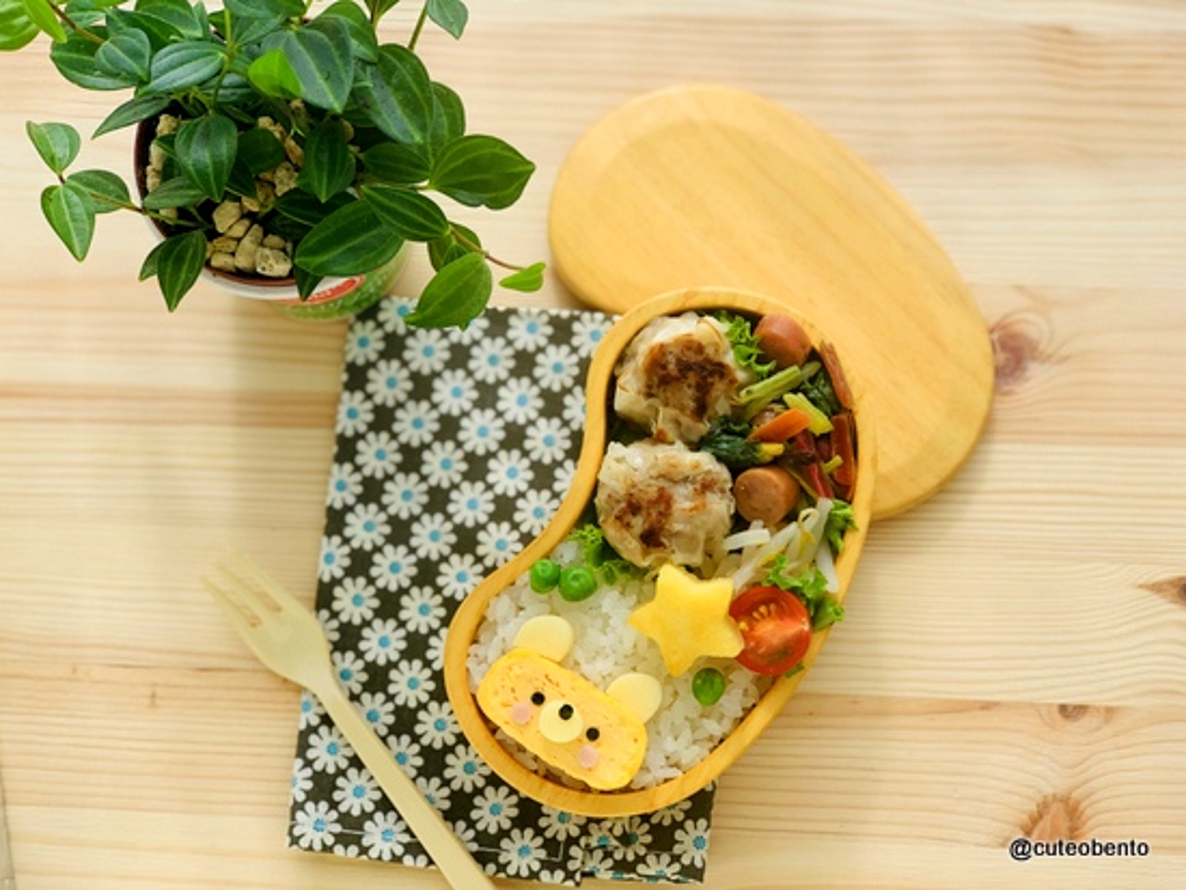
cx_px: 593
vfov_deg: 28.1
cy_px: 445
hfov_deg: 36.8
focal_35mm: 52
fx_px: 1782
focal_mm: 6
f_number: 2.4
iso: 16
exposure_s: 1/131
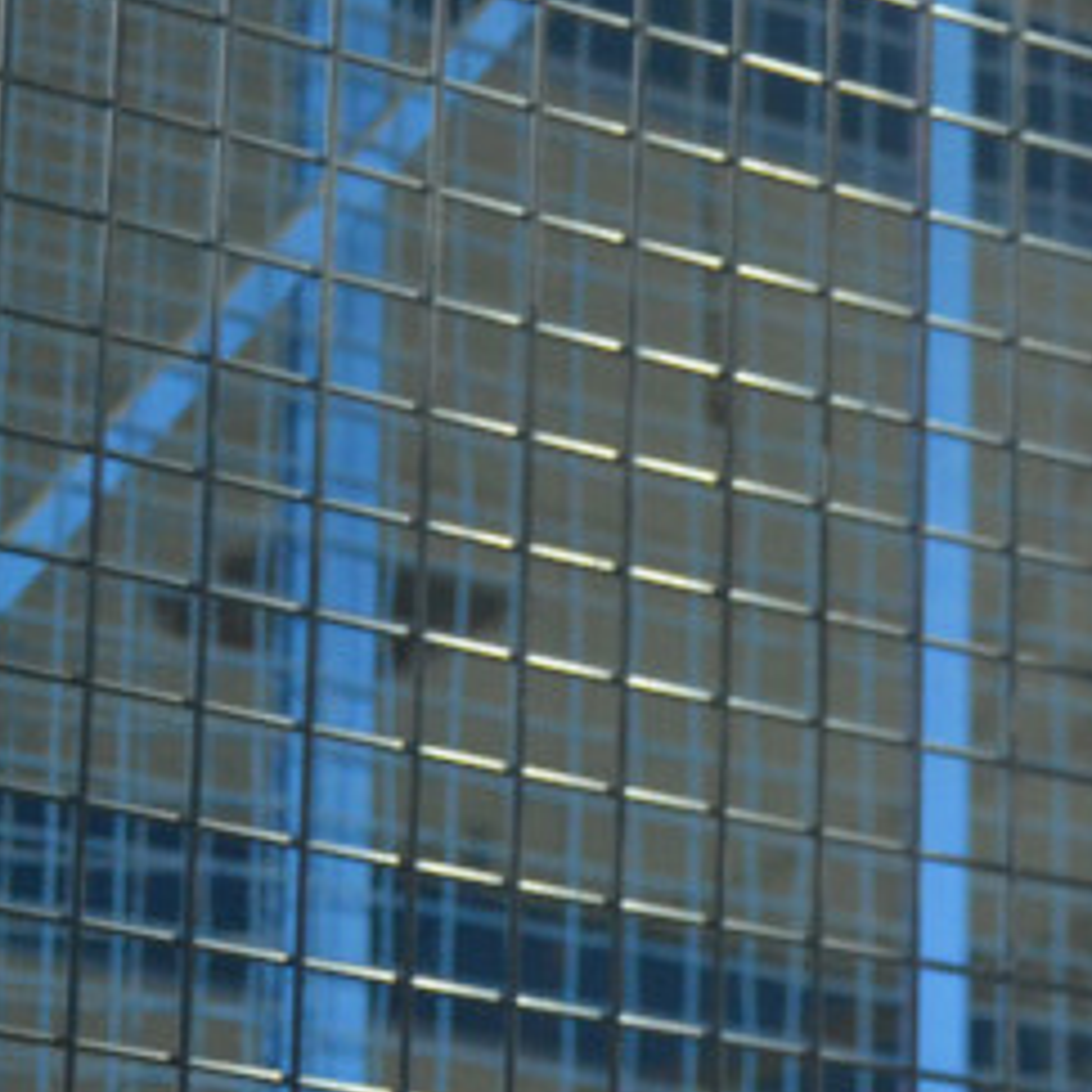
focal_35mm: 189
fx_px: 6745
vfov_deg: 9.2
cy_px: 894
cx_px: 2000
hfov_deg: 8.8
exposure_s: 1/60
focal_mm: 40
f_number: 5
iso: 1600
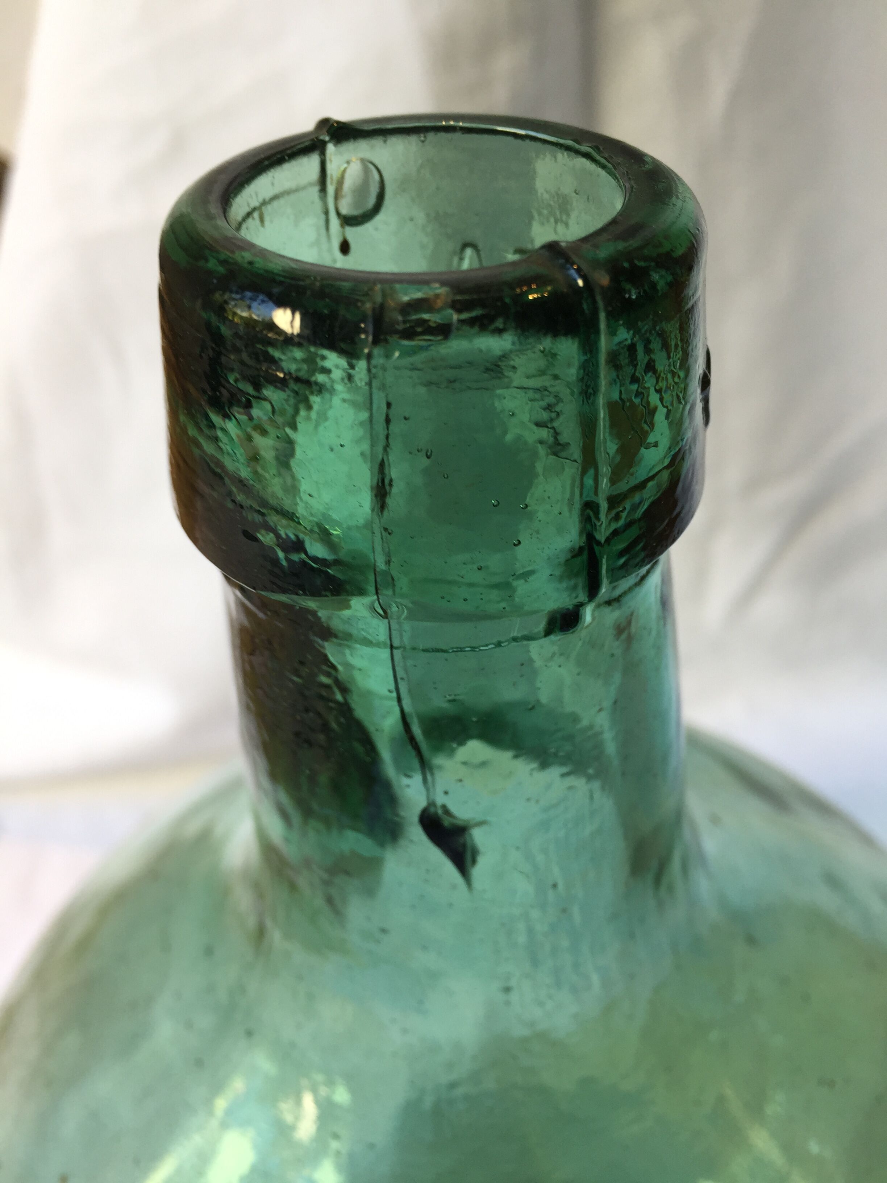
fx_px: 991
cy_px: 592
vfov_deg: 61.7
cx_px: 444
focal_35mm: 29
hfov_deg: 48.2
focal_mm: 4.15
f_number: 2.2
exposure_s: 1/50
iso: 32
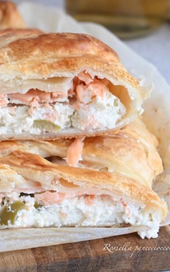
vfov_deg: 19.6
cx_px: 2
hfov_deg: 12.2
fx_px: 785
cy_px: 136
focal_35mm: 106
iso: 400
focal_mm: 46
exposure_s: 1/8
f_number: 8
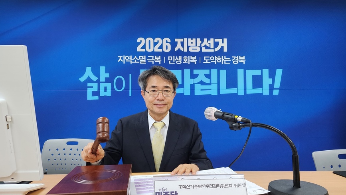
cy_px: 102
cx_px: 176
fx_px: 239
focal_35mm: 26
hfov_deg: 71.9
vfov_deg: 44.4
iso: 320
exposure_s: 1/120
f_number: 1.8
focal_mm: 6.4
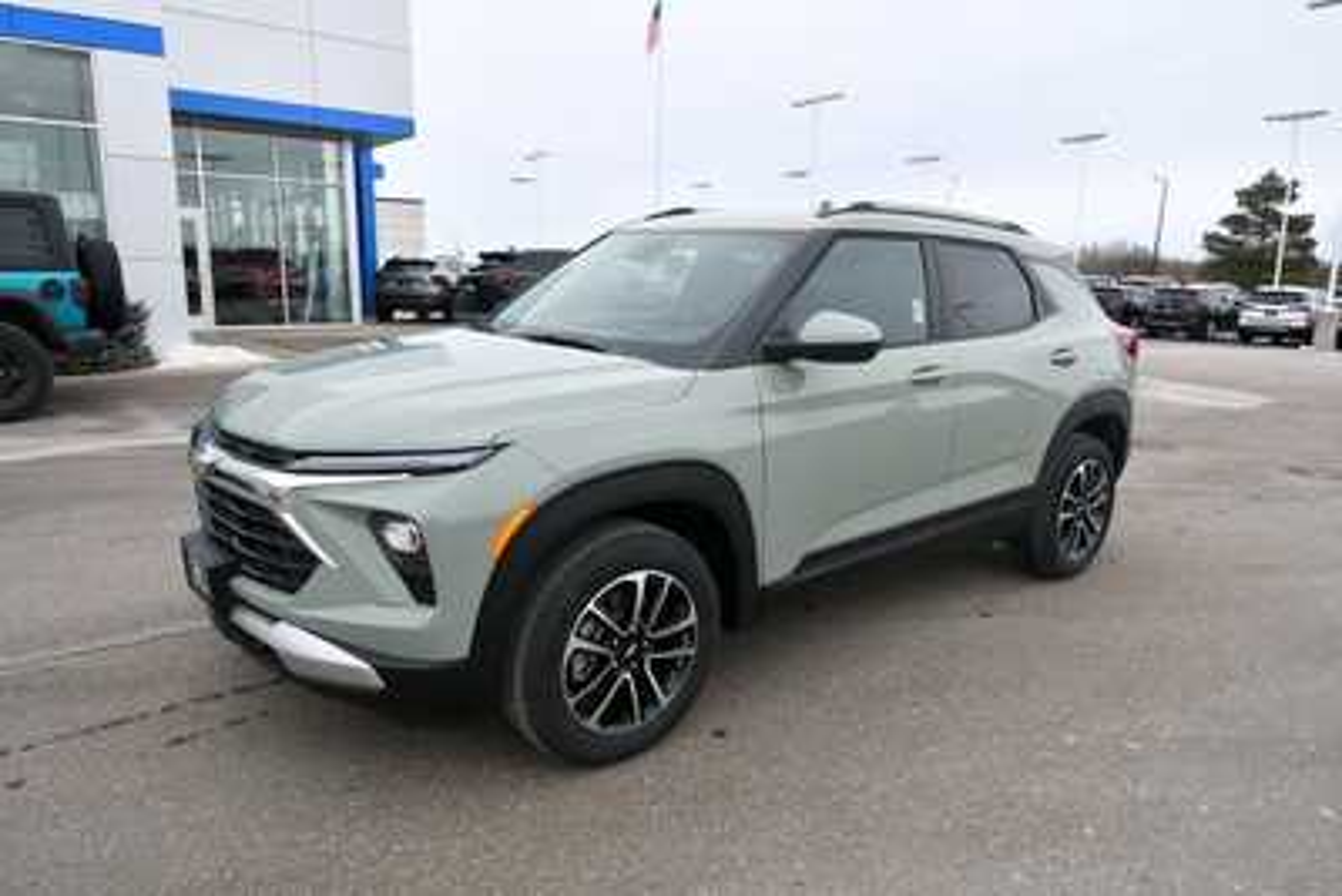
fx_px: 820
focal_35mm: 22
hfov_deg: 78.6
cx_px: 671
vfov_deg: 57.3
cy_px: 448
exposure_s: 1/250
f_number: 6.3
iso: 200
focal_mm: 15
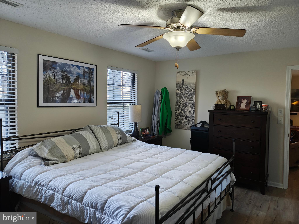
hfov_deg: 69.4
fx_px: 216
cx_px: 150
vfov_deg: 54.9
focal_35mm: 25
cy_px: 112
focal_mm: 4.68
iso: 1859
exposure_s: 1/60
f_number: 1.7
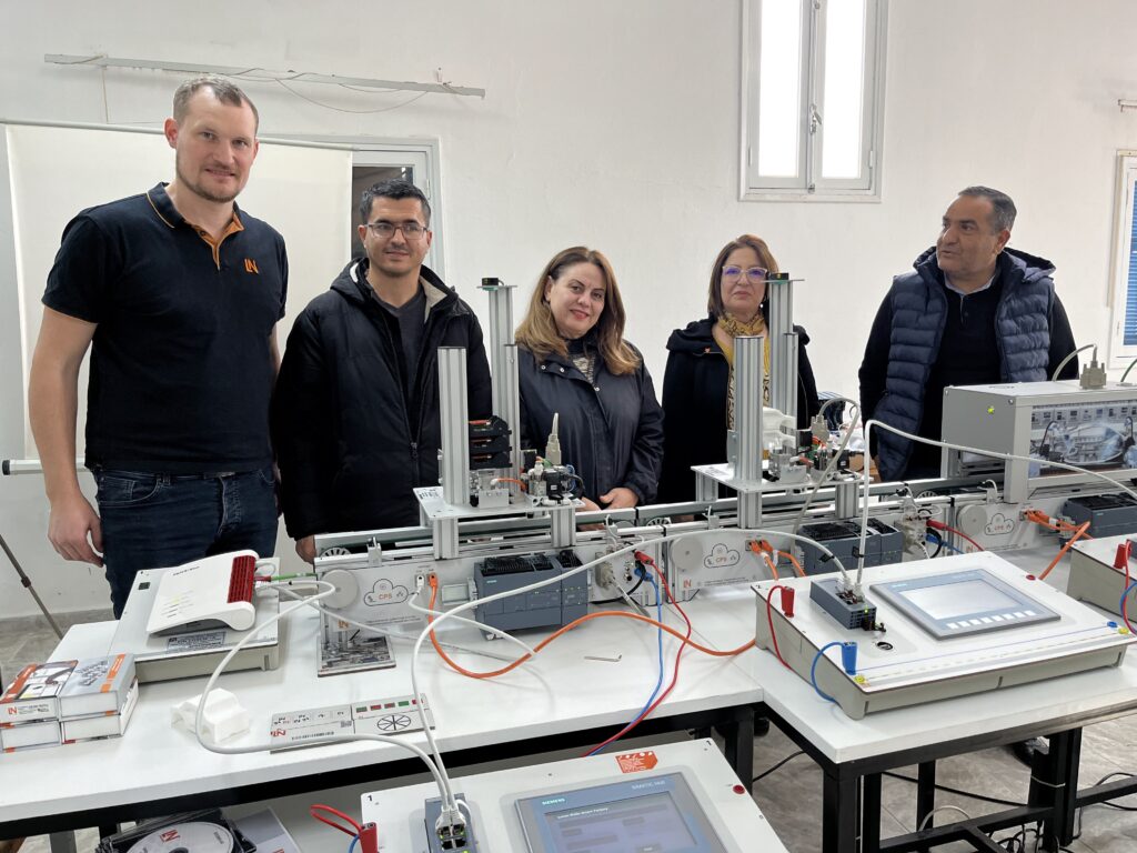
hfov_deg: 67.3
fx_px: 854
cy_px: 426
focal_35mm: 26
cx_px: 568
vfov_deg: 53.1
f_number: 1.6
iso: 125
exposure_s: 1/109
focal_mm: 5.1
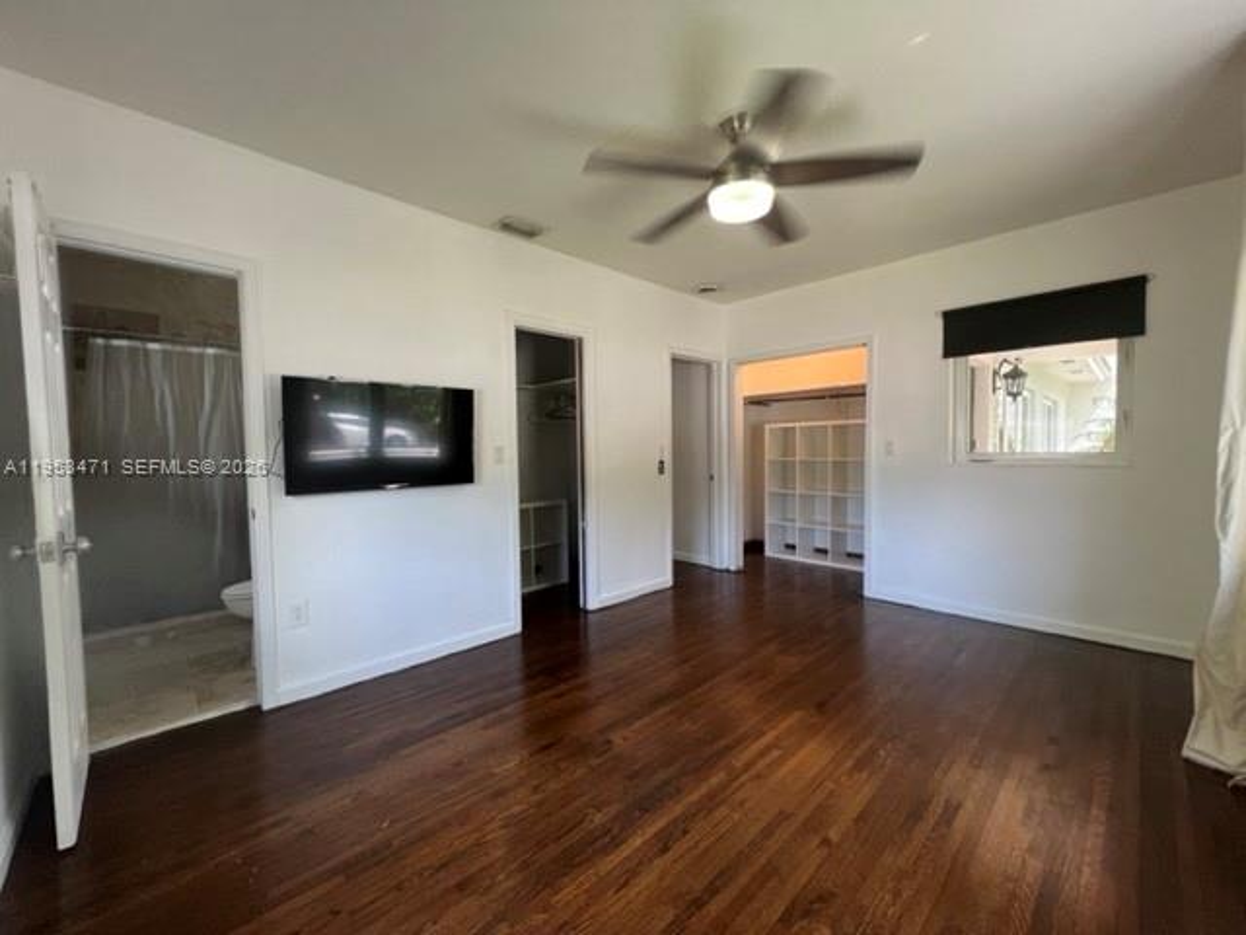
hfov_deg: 106.2
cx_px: 623
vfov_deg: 89.9
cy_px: 468
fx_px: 468
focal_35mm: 13
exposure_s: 1/60
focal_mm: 1.57
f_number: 1.8
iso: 125
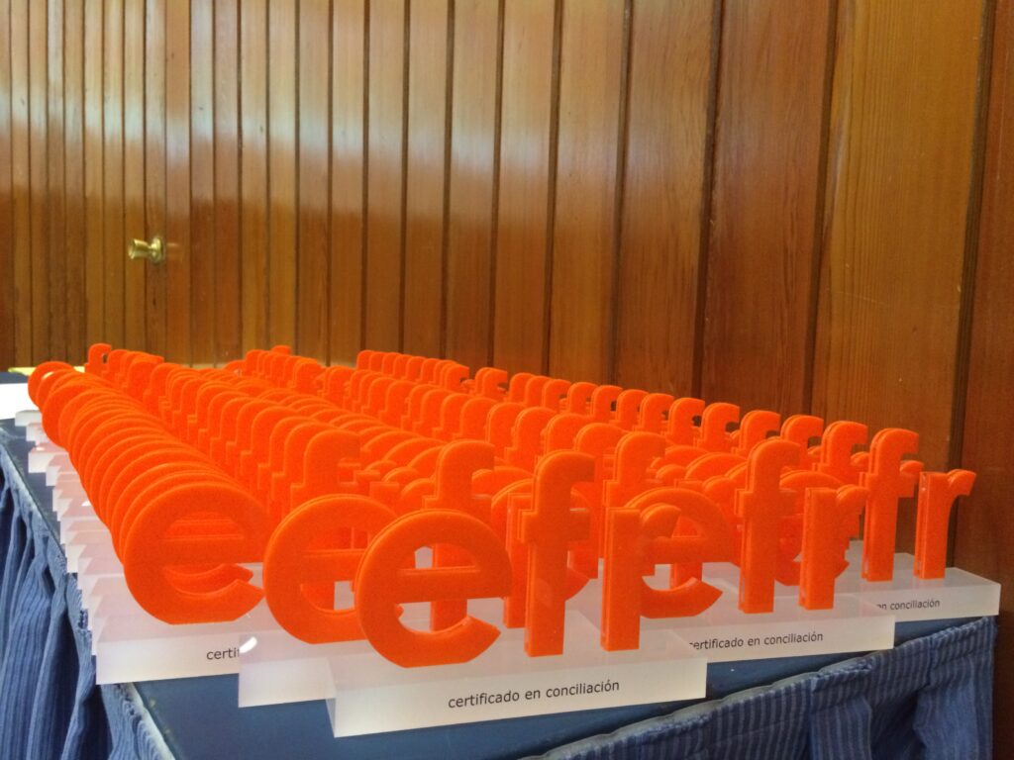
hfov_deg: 61.7
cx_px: 507
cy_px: 380
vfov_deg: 48.2
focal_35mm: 29
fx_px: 849
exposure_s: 1/25
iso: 320
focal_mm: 4.15
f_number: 2.2
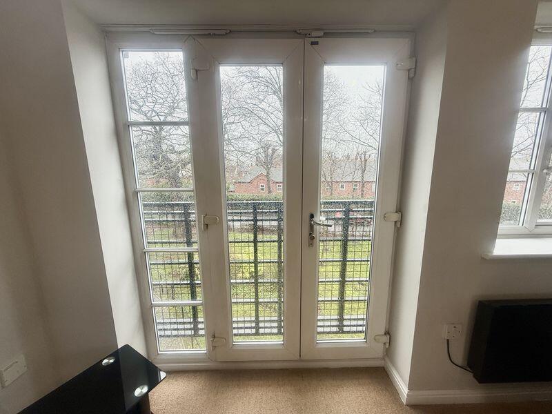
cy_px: 207
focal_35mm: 14
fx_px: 223
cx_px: 276
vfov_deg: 85.7
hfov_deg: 102.1
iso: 64
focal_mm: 2.22
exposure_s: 1/105
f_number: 2.2
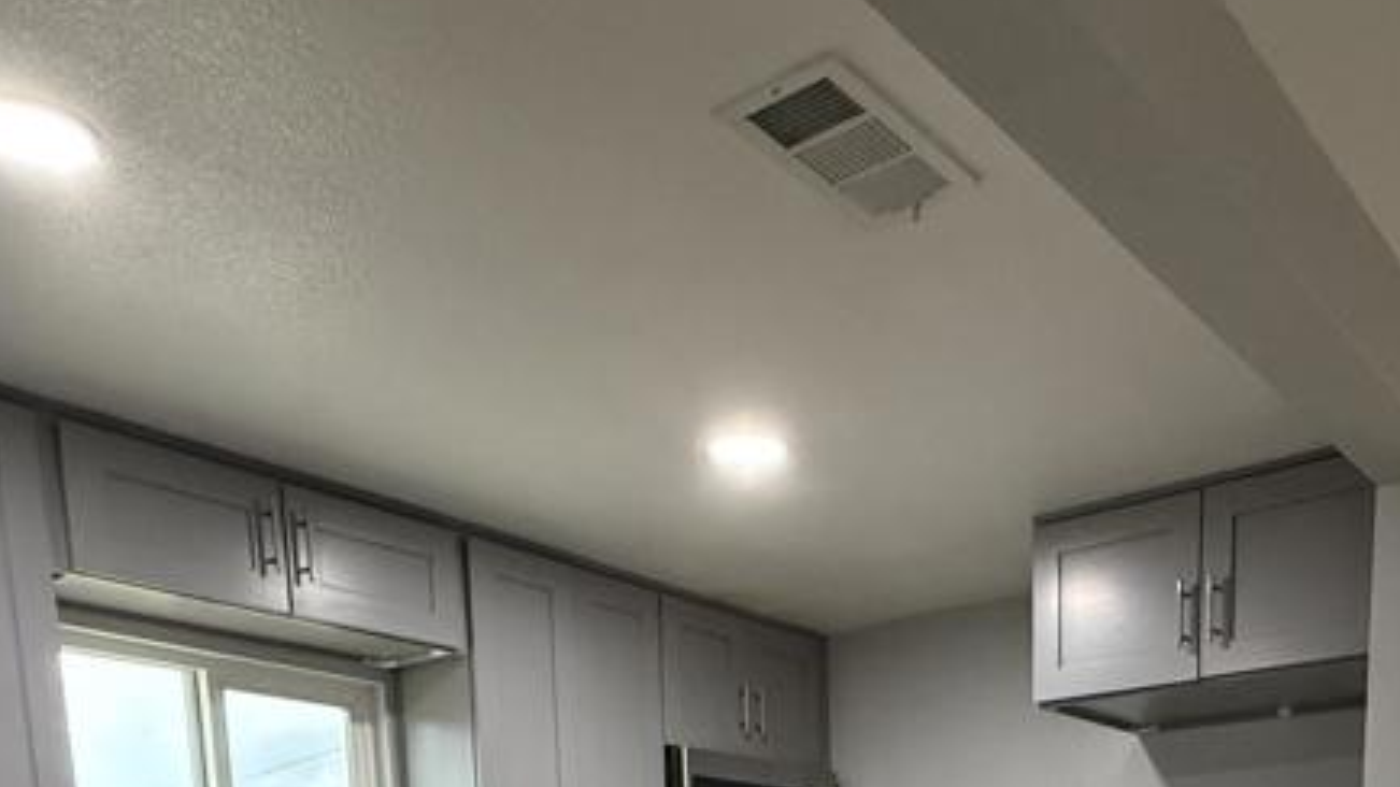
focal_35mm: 36
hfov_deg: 54.6
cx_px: 890
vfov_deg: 25.0
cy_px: 1187
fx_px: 1336
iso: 640
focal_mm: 2.22
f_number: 2.2
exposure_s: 1/120
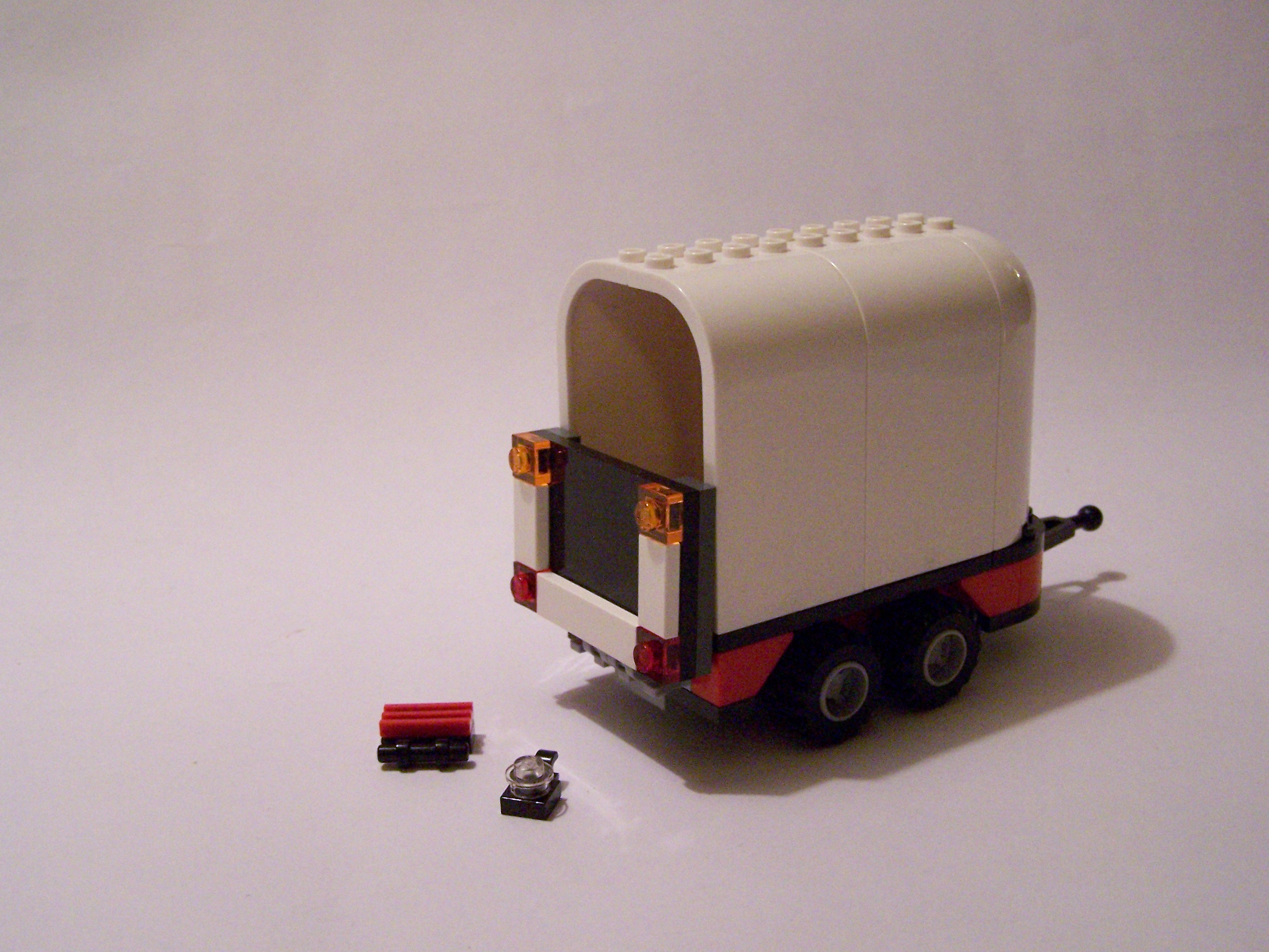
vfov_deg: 33.6
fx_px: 1576
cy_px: 476
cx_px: 634
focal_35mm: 43
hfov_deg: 43.9
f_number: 2.9
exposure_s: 1/30
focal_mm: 7.1
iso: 400
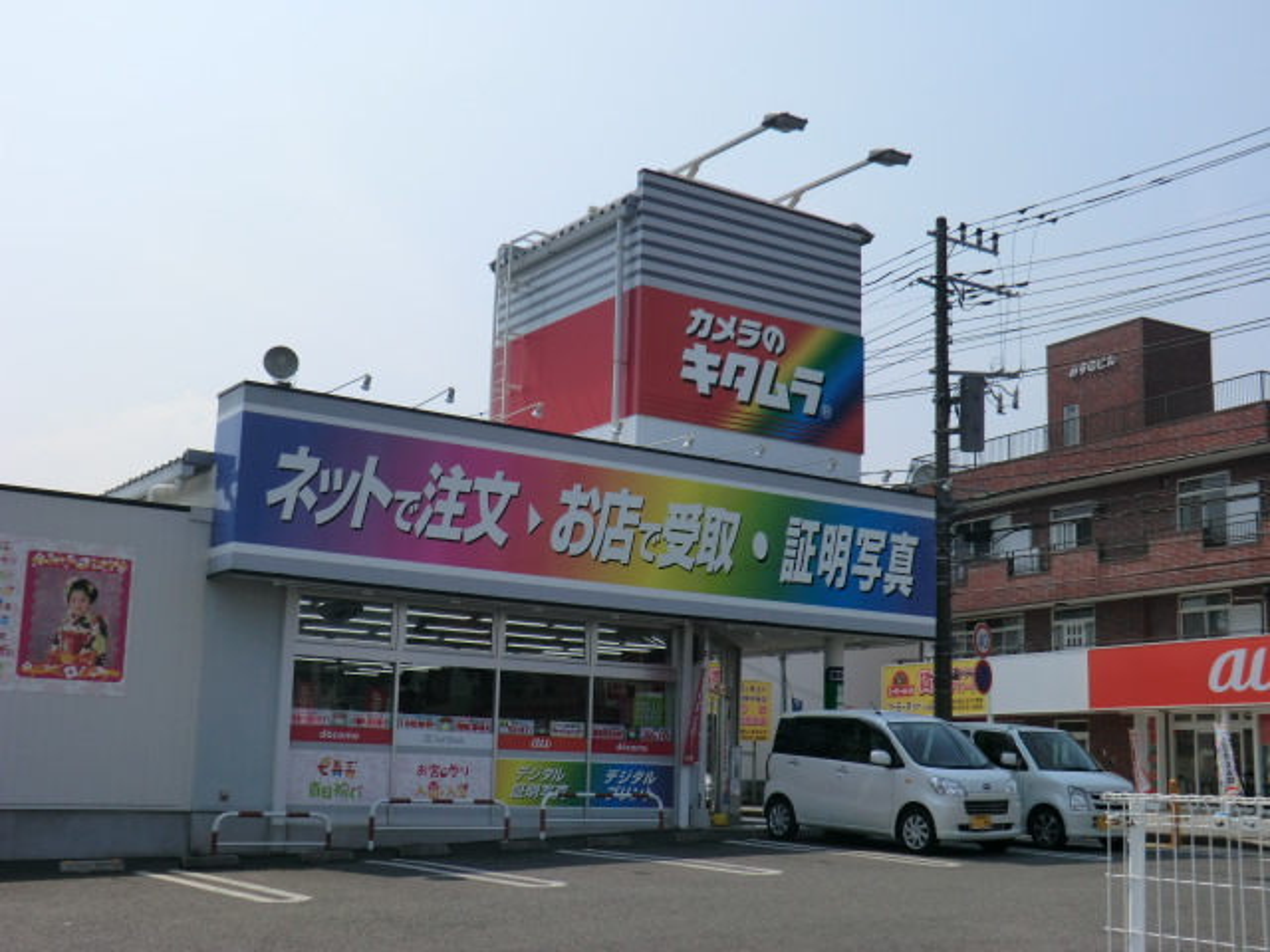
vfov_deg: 36.0
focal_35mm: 40
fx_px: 1468
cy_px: 476
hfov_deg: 46.8
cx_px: 635
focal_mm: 7.1
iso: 80
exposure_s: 1/320
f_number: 8.8
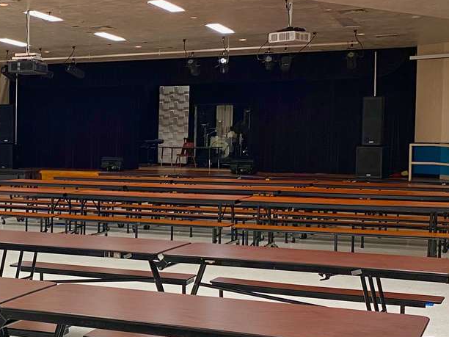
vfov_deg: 21.6
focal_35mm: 68
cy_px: 197
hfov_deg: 27.1
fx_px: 882
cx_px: 12
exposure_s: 1/60
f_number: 1.8
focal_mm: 4.25
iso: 80
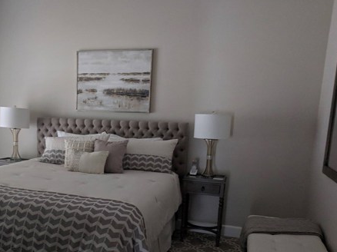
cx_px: 108
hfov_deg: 48.1
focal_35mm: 38
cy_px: 178
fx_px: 370
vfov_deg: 37.1
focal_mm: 4.67
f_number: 2
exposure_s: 1/30
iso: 711
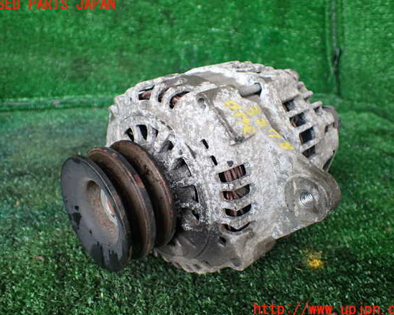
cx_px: 200
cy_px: 157
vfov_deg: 45.8
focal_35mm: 32
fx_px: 373
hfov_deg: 55.7
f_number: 2.3
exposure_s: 1/125
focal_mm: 5.4
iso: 200
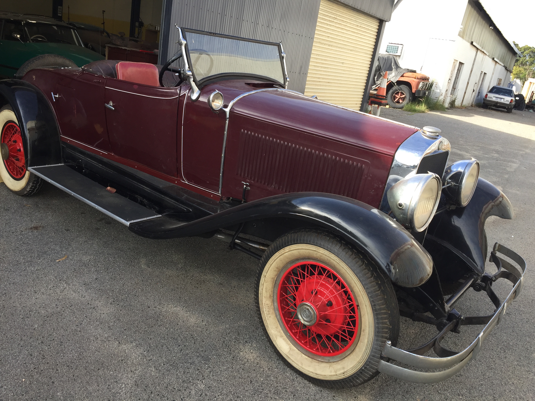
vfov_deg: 48.2
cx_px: 268
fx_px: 448
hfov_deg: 61.7
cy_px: 200
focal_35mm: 29
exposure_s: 1/399
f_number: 2.2
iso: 32
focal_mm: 4.15
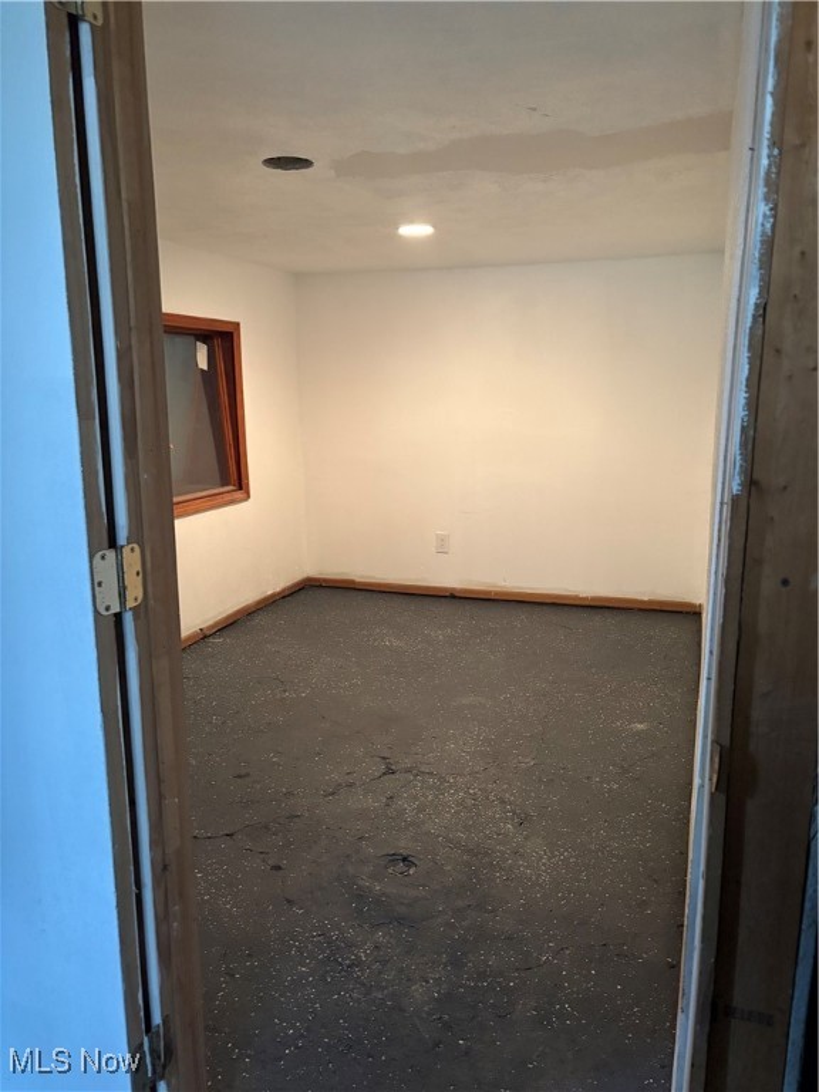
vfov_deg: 67.3
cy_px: 546
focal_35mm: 26
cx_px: 410
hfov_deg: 53.1
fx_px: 820
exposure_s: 1/30
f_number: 1.6
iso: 500
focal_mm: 5.96
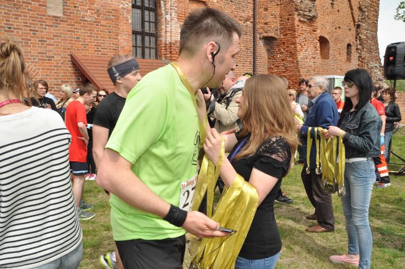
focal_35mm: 33
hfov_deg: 57.3
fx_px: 371
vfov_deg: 39.9
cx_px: 202
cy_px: 134
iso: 640
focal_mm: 22
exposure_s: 1/200
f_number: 25
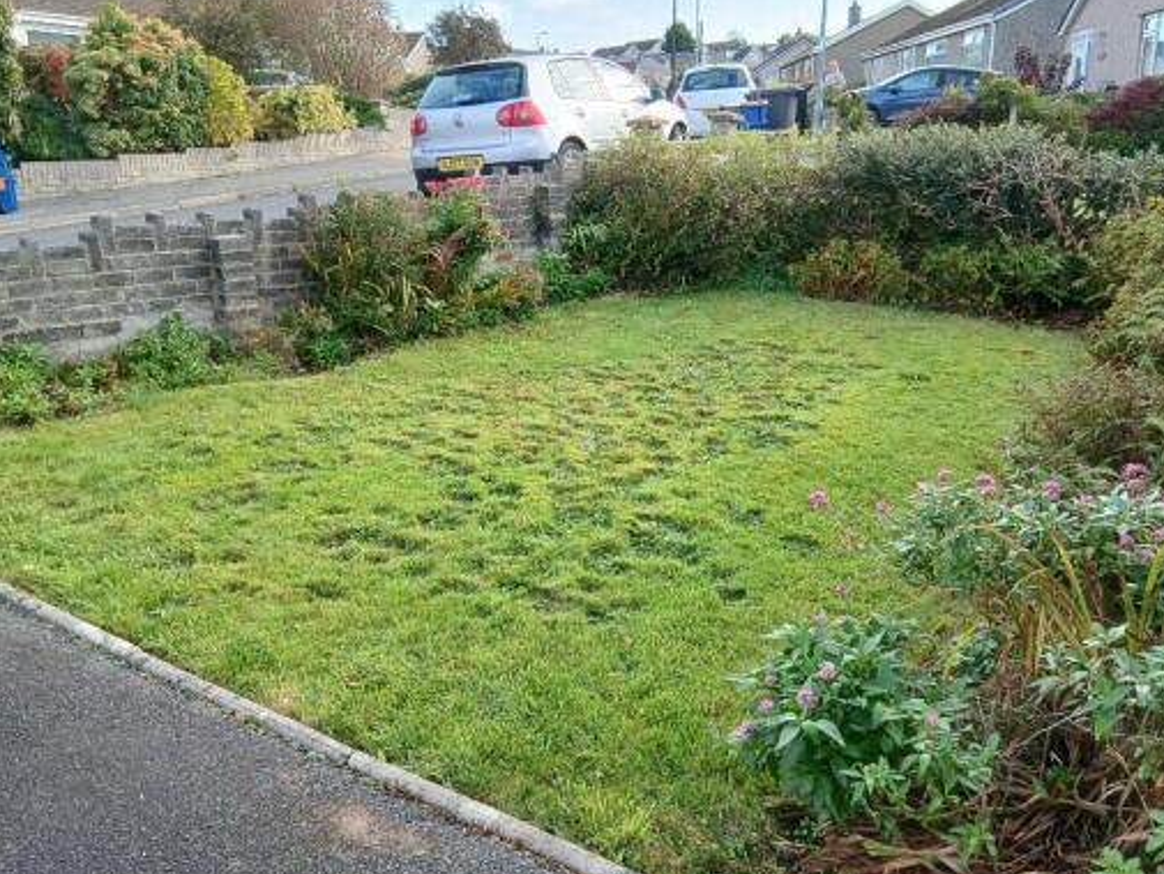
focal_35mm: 30
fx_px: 1009
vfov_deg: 46.8
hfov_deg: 59.9
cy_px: 453
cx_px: 596
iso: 32
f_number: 1.8
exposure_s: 1/100
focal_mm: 3.98
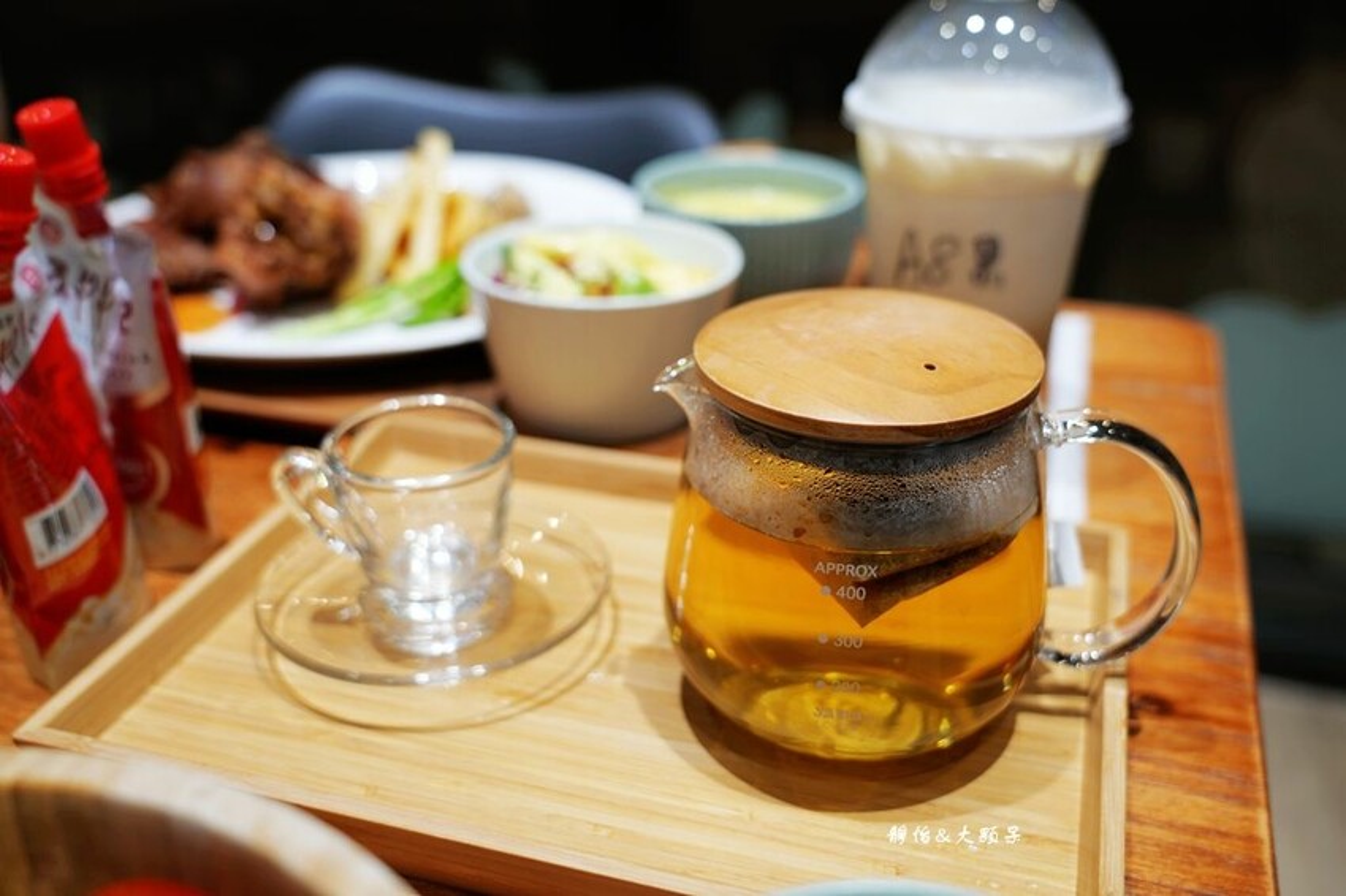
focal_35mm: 35
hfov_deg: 54.5
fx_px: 1308
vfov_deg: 37.8
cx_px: 673
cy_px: 448
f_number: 4
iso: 250
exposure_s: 1/40
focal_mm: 35
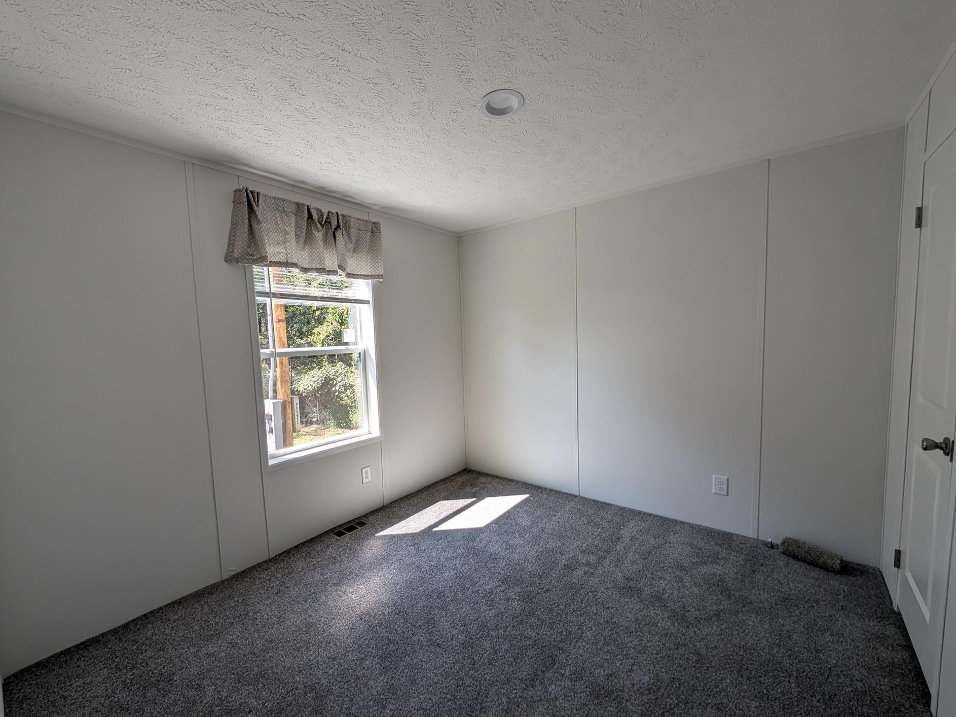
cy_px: 370
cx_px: 466
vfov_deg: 89.9
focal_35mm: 13
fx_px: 359
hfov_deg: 106.2
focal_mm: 2.23
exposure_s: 1/145
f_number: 1.95
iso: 35
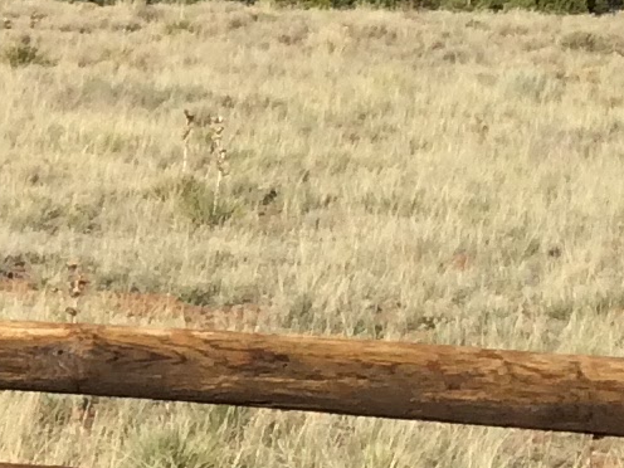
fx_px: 3443
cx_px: -877
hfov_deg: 9.3
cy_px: -108
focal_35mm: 191
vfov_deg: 7.7
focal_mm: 4.15
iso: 32
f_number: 2.2
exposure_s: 1/2283
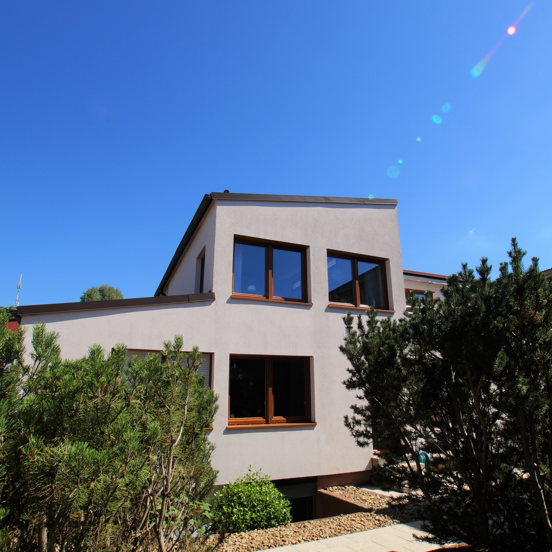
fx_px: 391
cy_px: 275
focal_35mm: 22
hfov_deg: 70.2
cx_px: 313
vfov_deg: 70.5
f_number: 13
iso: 100
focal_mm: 11
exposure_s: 1/80
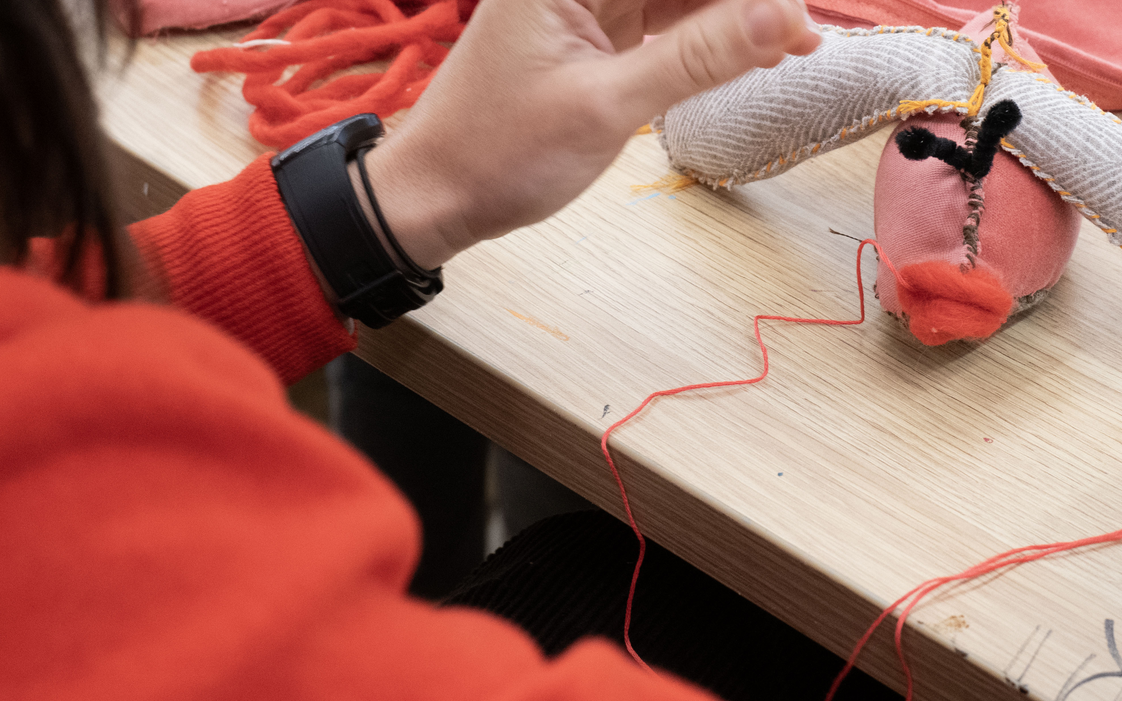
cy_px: 21
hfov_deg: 19.4
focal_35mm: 107
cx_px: 721
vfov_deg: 12.1
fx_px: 3272
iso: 1600
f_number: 7.1
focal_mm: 50
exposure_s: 1/60
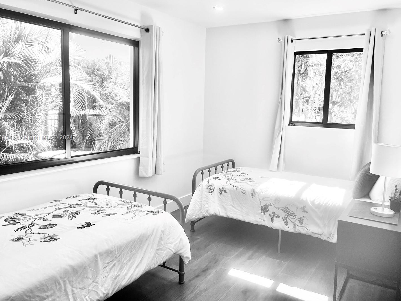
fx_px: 324
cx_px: 208
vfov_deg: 49.7
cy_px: 138
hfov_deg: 63.4
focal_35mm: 28
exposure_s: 1/336
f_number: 1.6
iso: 32
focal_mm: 5.1
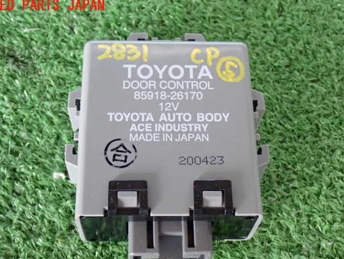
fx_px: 636
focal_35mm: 64
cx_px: 185
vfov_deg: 22.9
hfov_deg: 30.2
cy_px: 151
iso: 800
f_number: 3.3
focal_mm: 9.65
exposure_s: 1/50
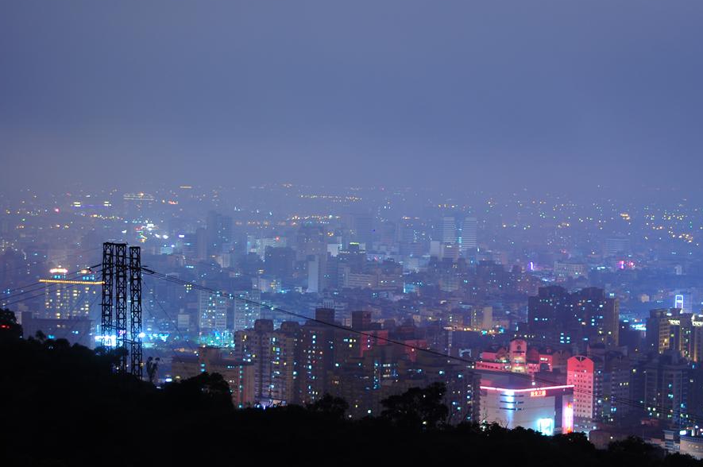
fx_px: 1912
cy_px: 255
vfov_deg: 13.9
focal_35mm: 98
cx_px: 415
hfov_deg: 20.8
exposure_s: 2
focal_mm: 50
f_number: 2.5
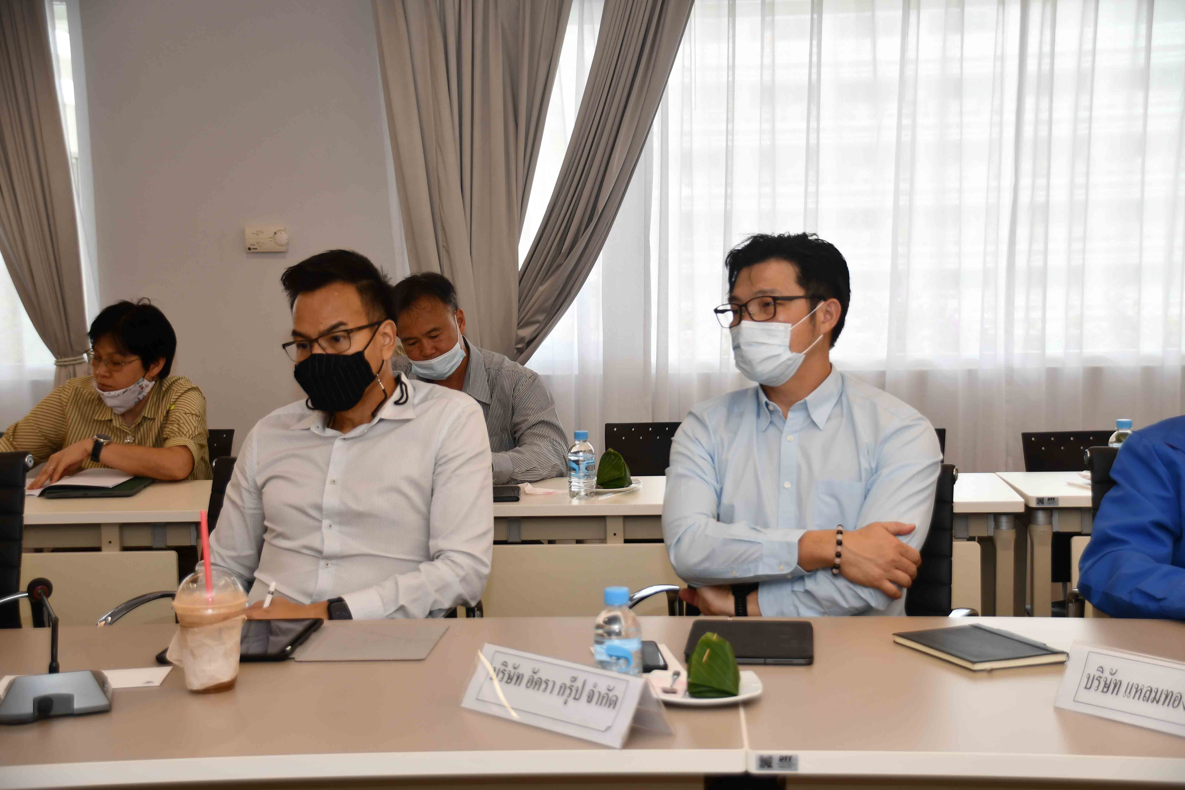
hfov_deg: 35.1
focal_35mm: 57
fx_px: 1876
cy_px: 395
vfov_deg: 23.8
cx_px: 592
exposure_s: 1/60
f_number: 4.2
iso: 250
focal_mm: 38
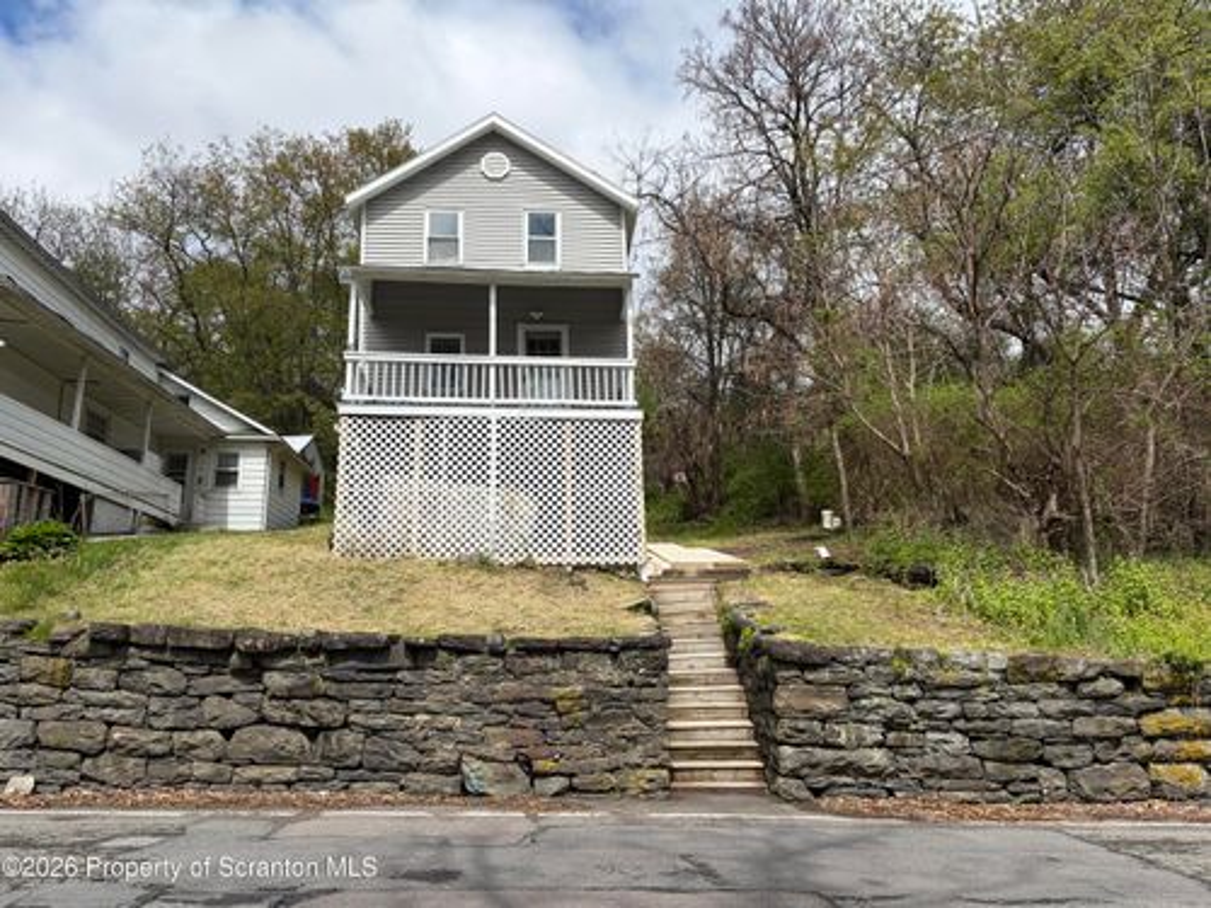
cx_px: 606
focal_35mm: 26
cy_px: 454
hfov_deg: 67.3
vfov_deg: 53.1
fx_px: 910
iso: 64
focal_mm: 5.96
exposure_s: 1/4950
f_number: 1.6
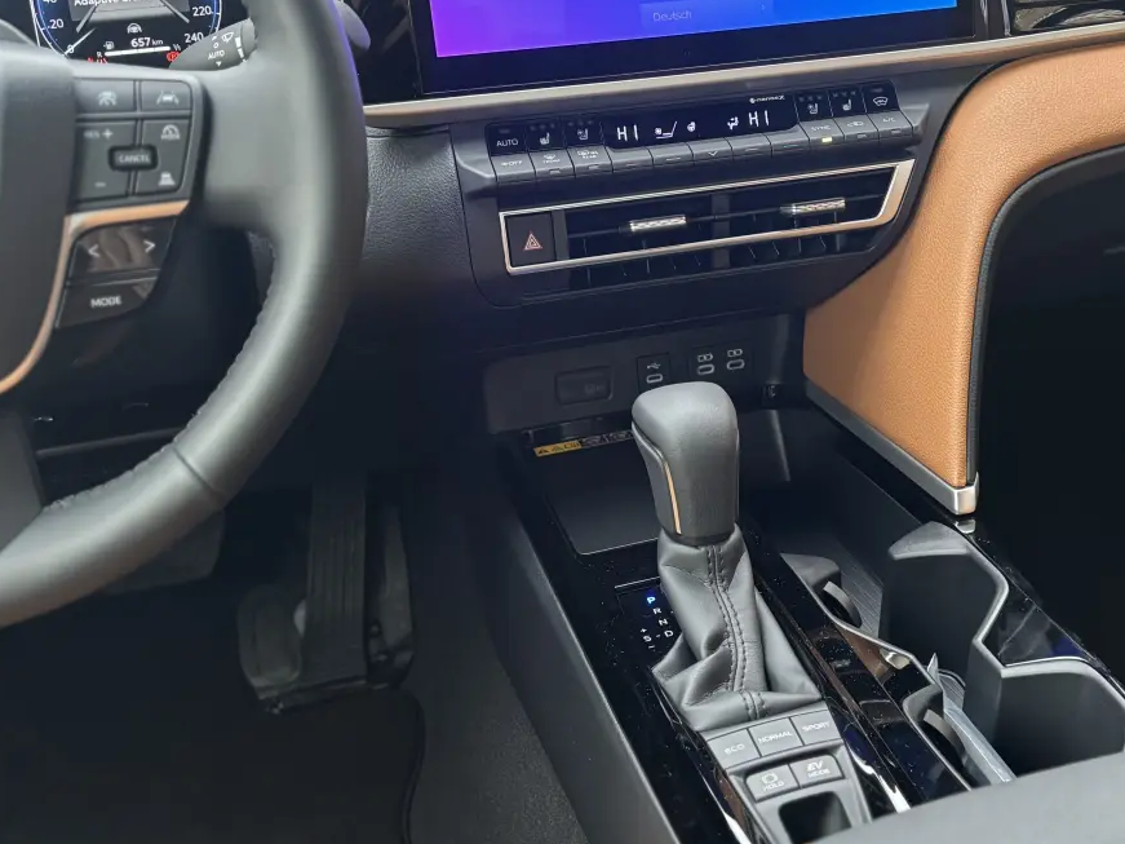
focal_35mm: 43
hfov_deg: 43.4
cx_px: 728
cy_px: 364
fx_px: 1397
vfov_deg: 33.5
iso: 400
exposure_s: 1/60
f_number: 1.6
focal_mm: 5.96
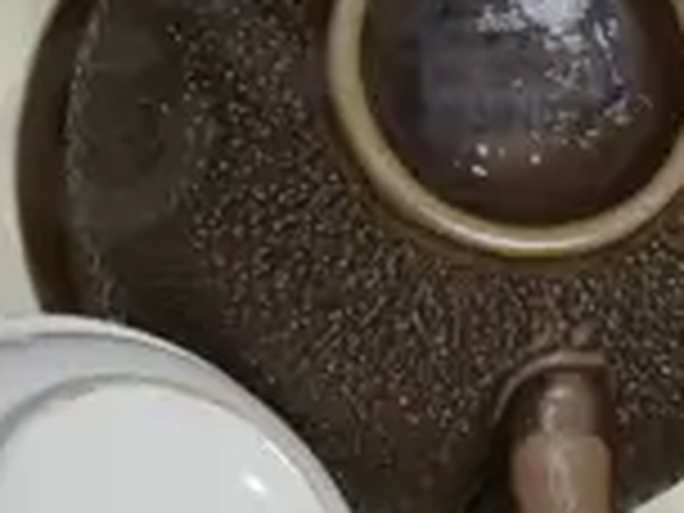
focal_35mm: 418
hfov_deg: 4.7
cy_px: 241
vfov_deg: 3.6
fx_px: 8260
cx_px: -50
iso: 320
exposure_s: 1/80
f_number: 5.4
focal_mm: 31
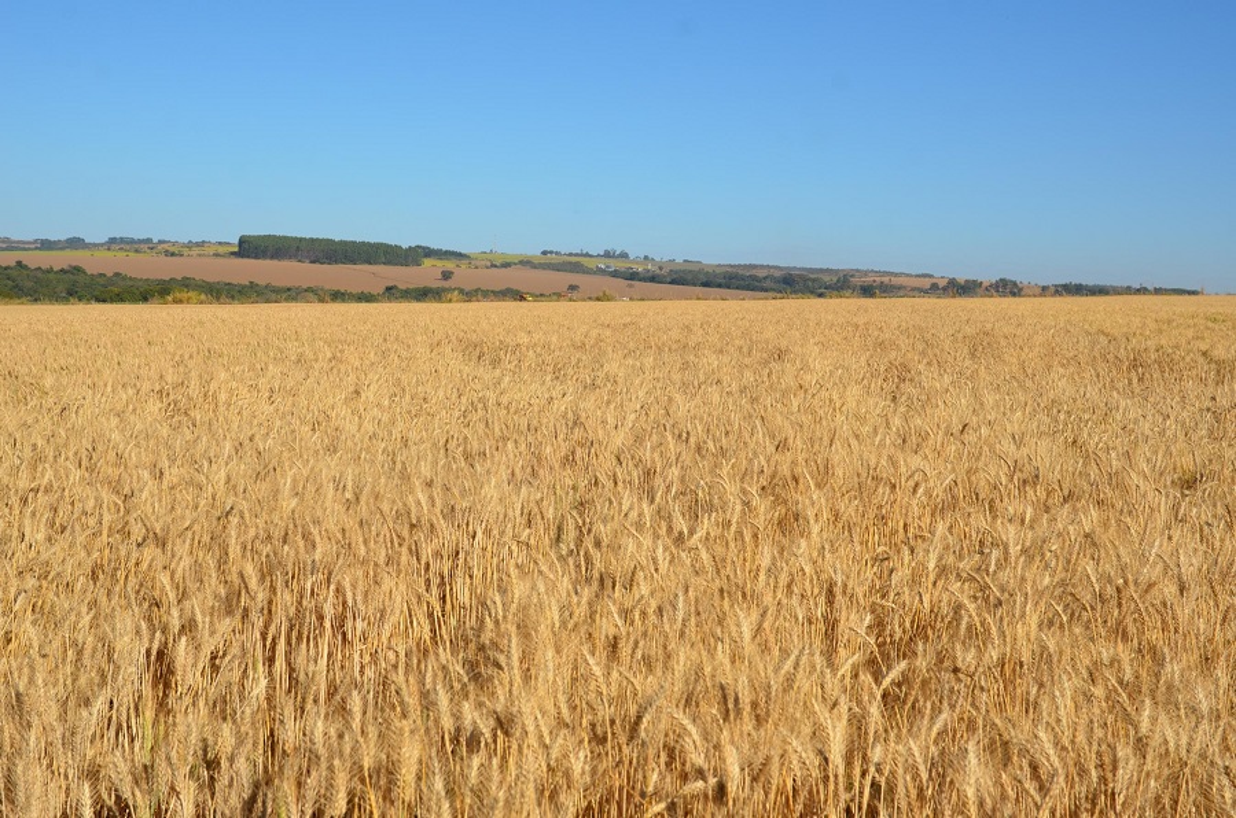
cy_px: 409
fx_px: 1439
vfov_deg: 31.8
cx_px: 618
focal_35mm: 42
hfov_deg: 46.5
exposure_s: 1/250
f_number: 8
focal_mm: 28
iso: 100
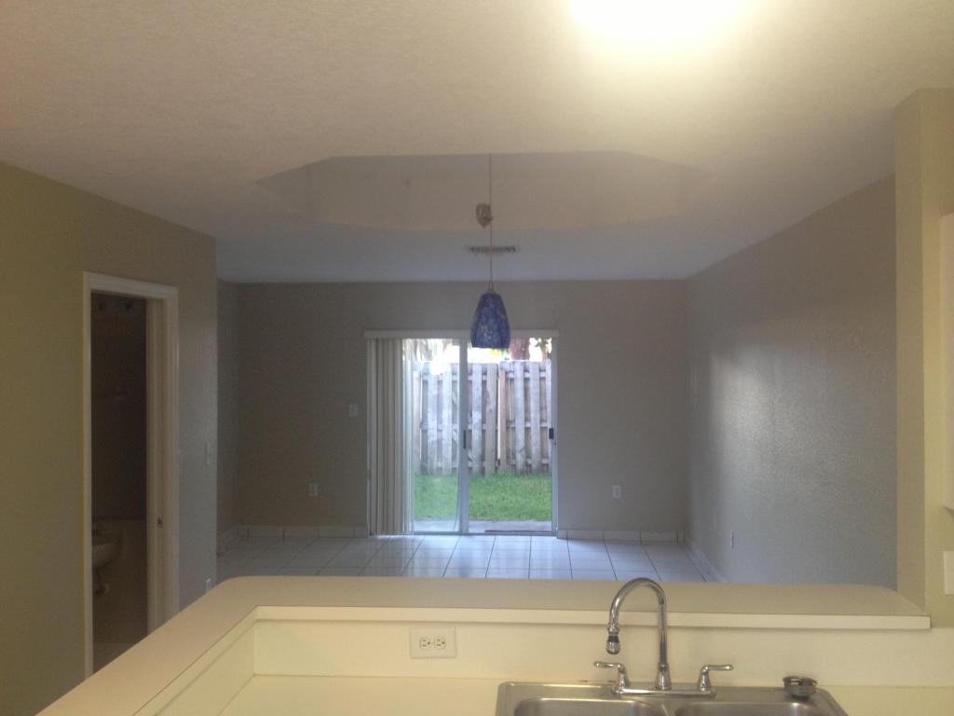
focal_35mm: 35
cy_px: 358
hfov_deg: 52.6
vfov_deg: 40.7
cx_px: 477
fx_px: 965
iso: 100
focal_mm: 4.28
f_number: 2.4
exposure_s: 1/20
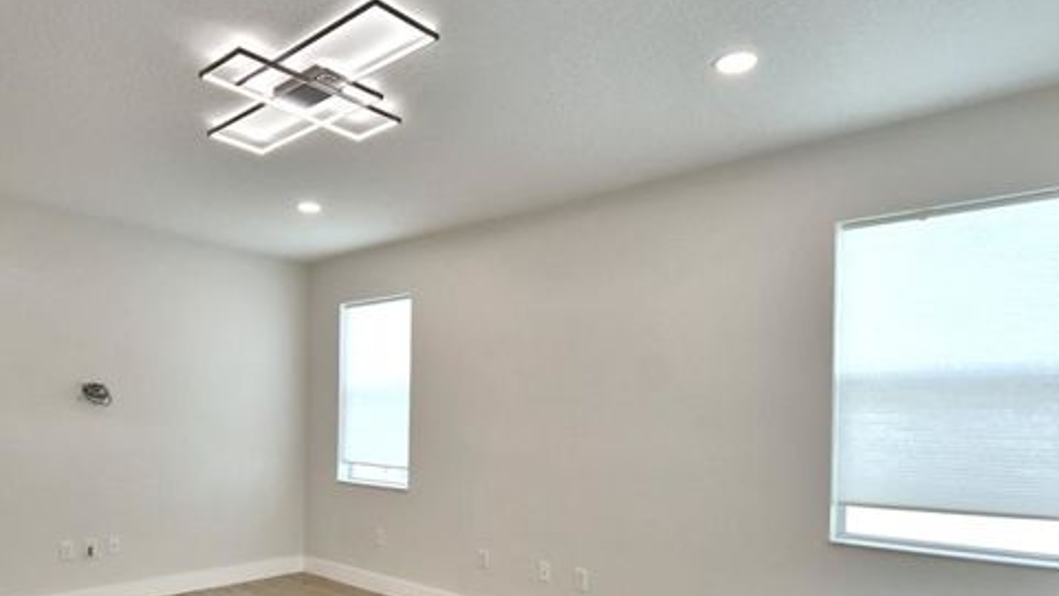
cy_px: 415
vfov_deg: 48.4
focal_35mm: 23
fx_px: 646
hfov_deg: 78.3
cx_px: 459
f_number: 4.5
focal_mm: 10
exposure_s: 1/160
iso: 200
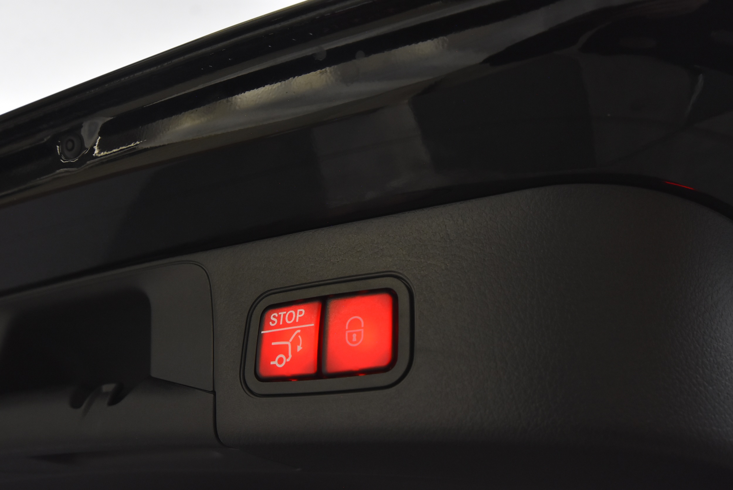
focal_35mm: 30
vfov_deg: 43.7
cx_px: 366
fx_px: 611
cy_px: 245
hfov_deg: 61.9
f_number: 5.6
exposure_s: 1/60
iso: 1800
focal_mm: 20
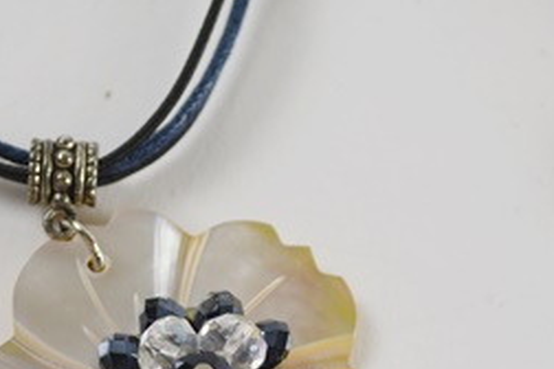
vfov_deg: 9.6
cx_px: 215
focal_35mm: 143
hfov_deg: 14.3
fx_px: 2200
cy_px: 325
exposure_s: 1/125
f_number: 5.6
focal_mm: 40
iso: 200
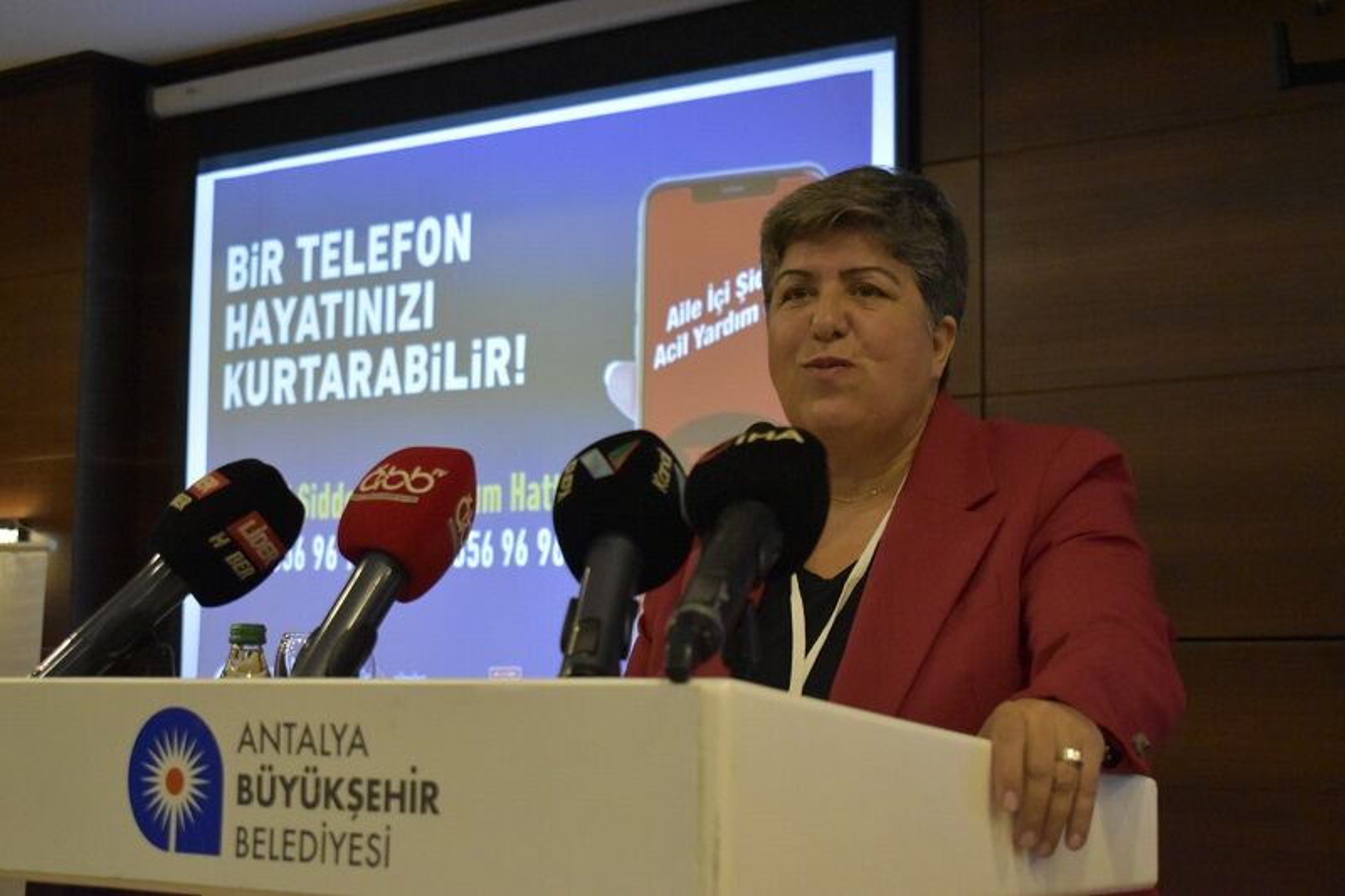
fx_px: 2353
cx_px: 672
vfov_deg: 21.6
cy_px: 448
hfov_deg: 31.9
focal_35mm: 63
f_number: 5
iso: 3200
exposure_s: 1/125
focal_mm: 42
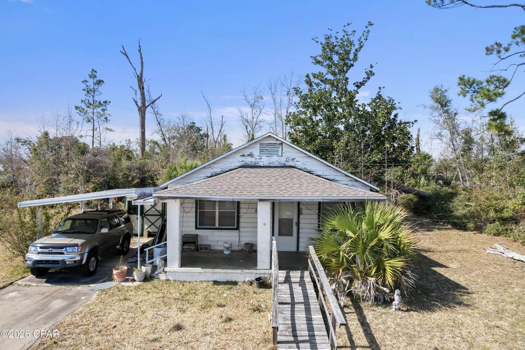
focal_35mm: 22
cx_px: 262
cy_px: 175
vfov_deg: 57.2
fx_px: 321
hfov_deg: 78.6
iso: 100
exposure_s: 1/1000
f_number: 2.8
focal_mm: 8.38
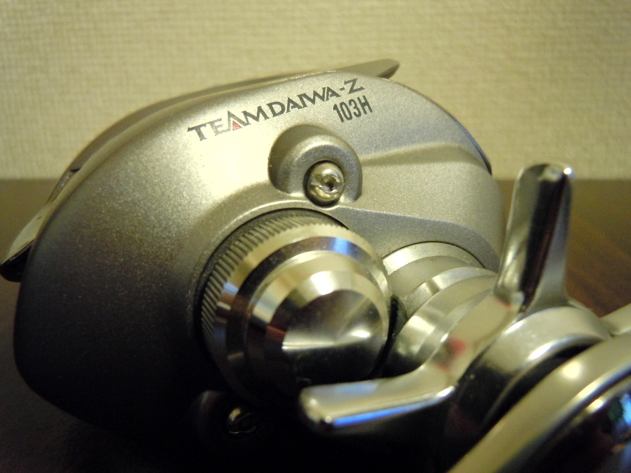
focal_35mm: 28
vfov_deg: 49.7
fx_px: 510
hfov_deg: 63.4
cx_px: 316
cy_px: 236
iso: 400
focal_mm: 5
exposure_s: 1/6
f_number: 3.7
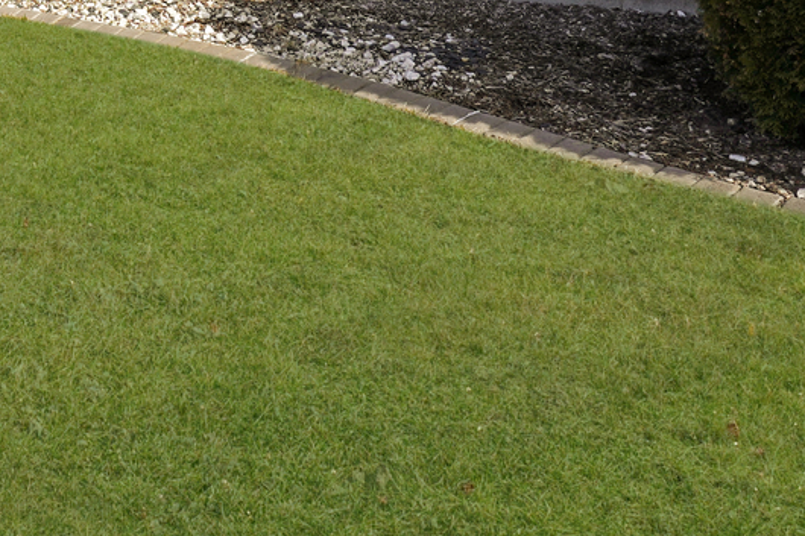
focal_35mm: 52
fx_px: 1162
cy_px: -191
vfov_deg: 22.7
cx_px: -144
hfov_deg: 32.2
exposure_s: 1/160
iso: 100
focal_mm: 17
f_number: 10
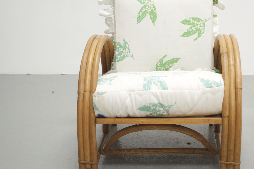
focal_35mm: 68
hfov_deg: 29.6
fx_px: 479
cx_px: 159
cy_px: 81
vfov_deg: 20.0
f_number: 4.8
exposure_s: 1/30
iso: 200
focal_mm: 32
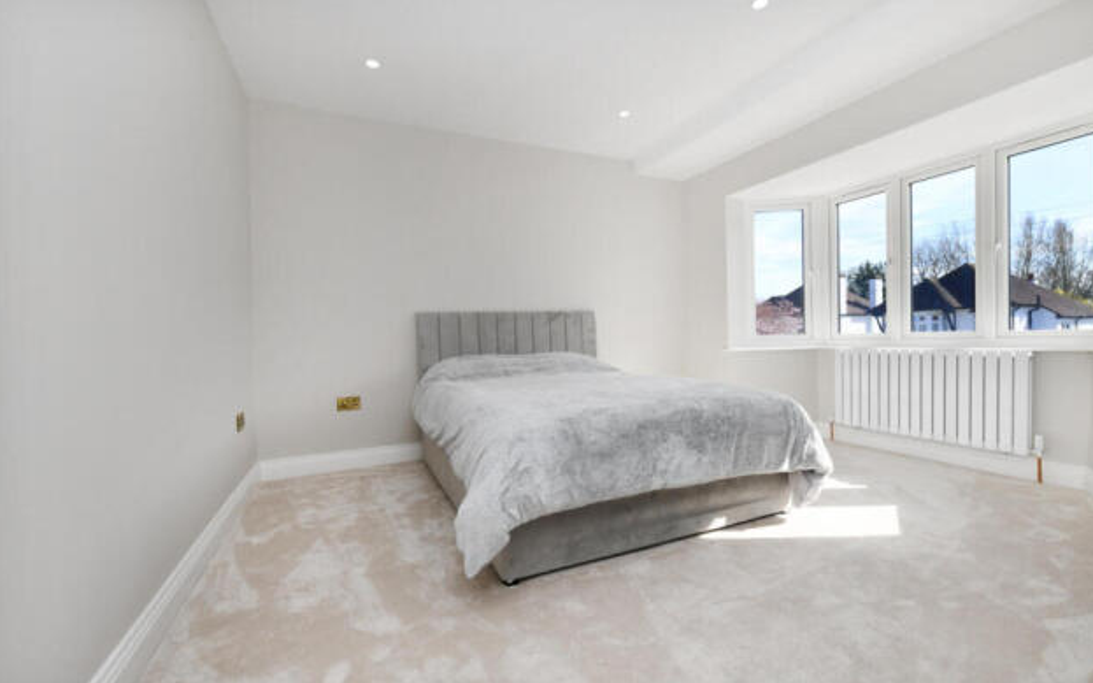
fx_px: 447
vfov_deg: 74.7
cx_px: 554
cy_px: 354
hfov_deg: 101.5
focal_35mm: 15
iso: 800
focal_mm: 14
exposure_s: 1/160
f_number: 18
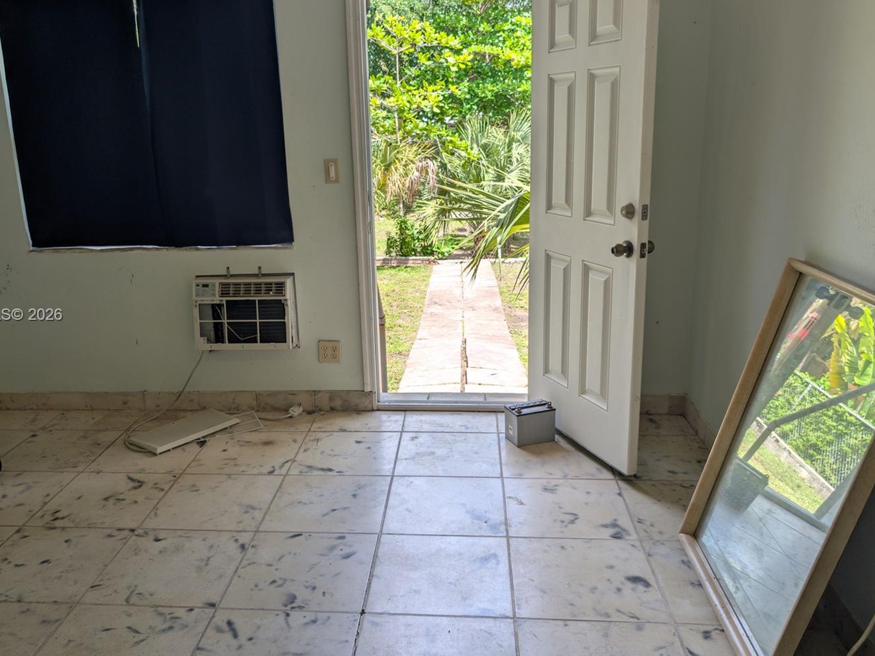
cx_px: 384
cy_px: 316
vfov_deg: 48.2
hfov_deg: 61.5
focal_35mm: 29
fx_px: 733
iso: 24
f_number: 1.68
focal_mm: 6.9
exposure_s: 1/335
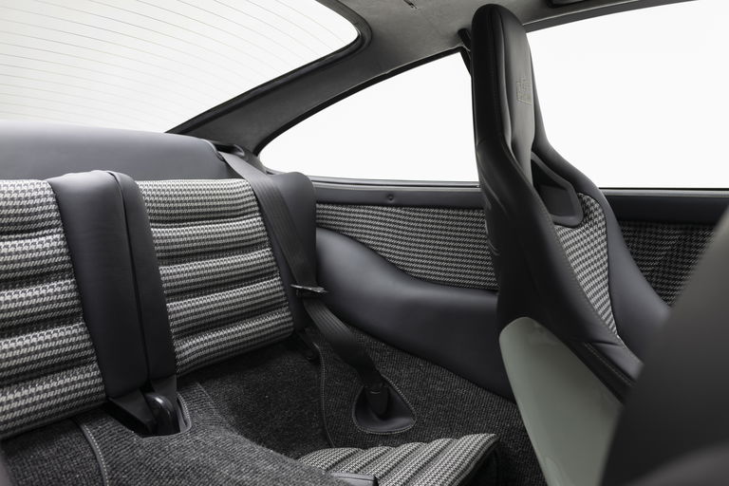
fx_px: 709
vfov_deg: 37.9
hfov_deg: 54.4
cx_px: 364
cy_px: 243
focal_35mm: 35
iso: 800
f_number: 4
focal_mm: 35
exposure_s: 1/13
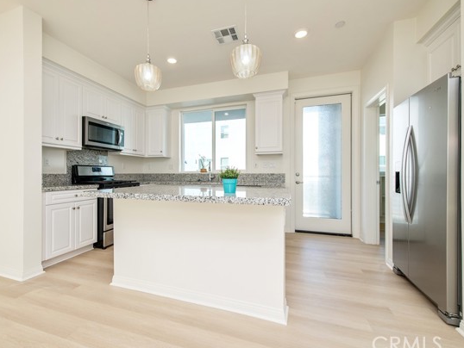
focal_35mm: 16
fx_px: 215
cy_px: 173
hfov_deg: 94.2
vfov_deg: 78.1
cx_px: 211
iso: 200
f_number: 5.6
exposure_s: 1/125
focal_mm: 14
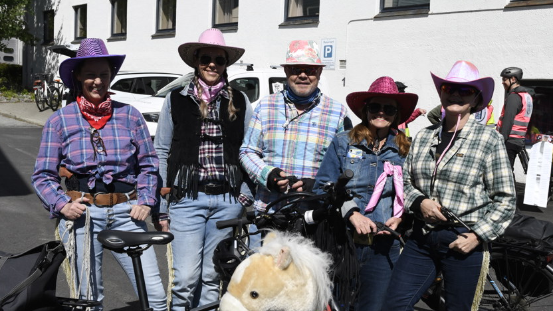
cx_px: 276
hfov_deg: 44.1
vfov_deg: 25.7
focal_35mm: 47
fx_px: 682
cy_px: 166
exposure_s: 1/640
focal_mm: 29
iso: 250
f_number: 10
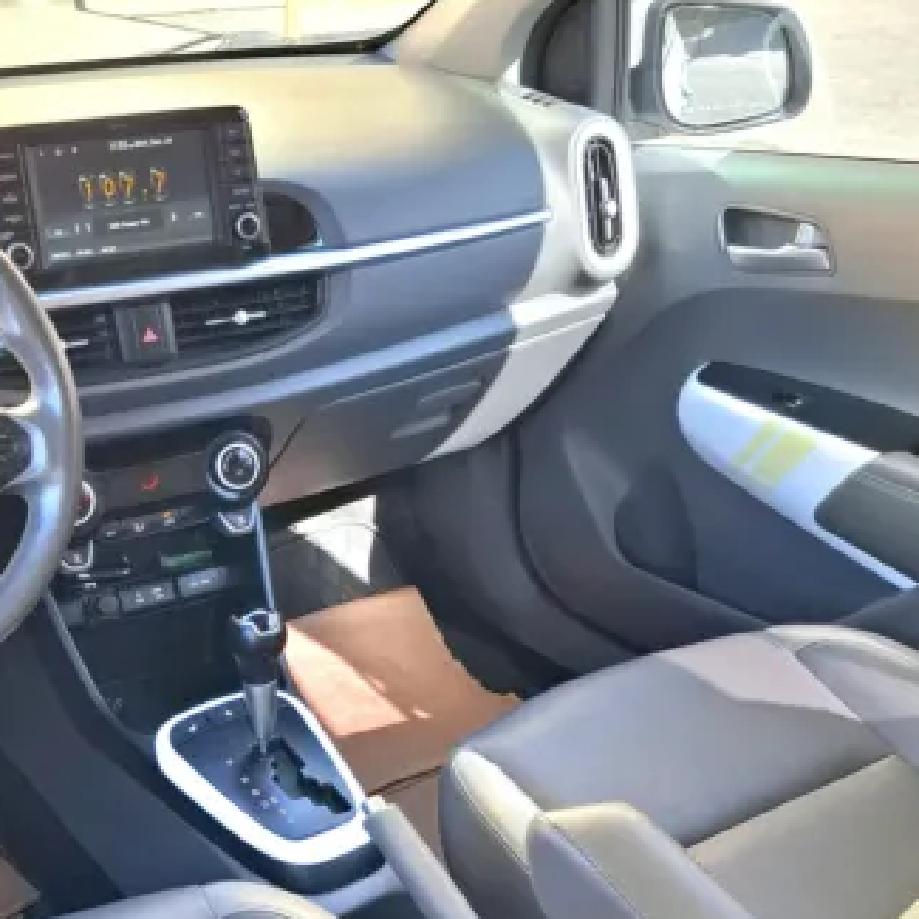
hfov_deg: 37.1
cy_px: 631
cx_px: 303
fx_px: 1352
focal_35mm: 45
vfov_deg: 37.1
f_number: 1.8
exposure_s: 1/156
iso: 50
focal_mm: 5.54
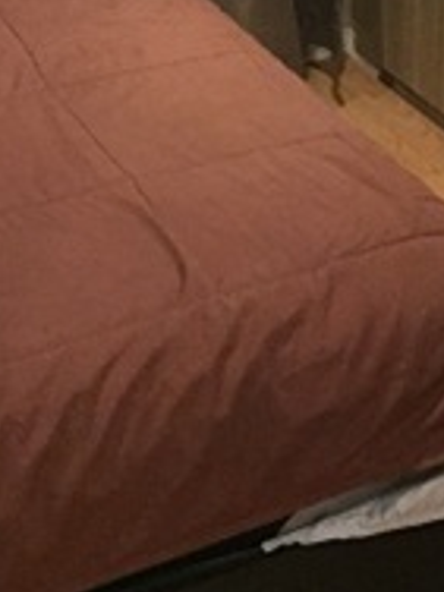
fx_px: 1761
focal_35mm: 103
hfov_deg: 13.9
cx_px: 557
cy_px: -372
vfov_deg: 16.8
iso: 250
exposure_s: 1/20
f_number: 2.2
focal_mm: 4.15
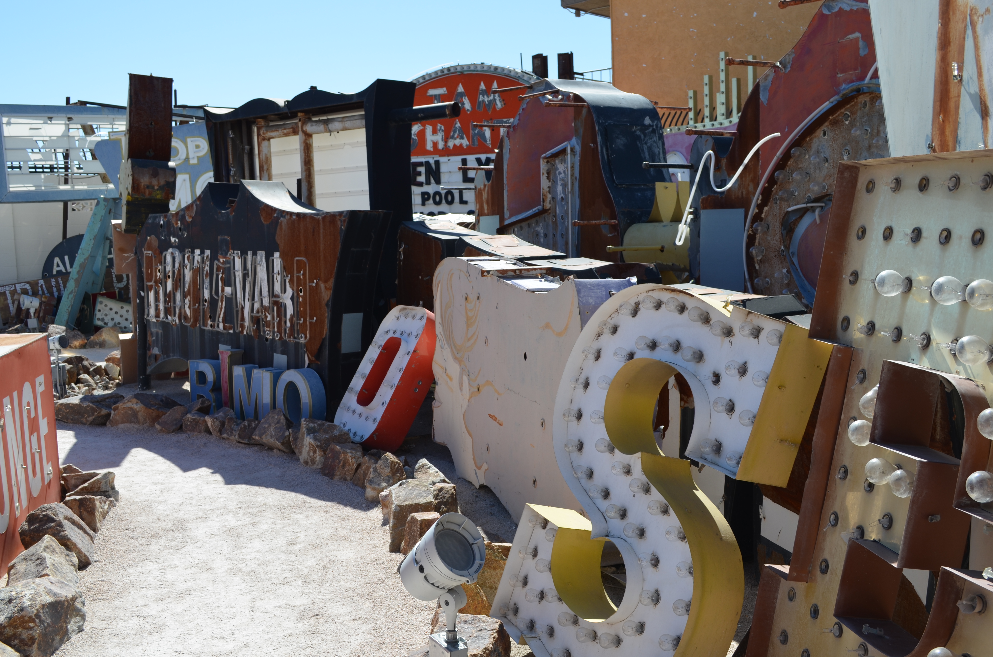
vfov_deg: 36.7
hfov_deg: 53.2
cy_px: 328
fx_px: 991
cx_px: 496
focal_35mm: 36
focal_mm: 24
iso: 100
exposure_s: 1/250
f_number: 8
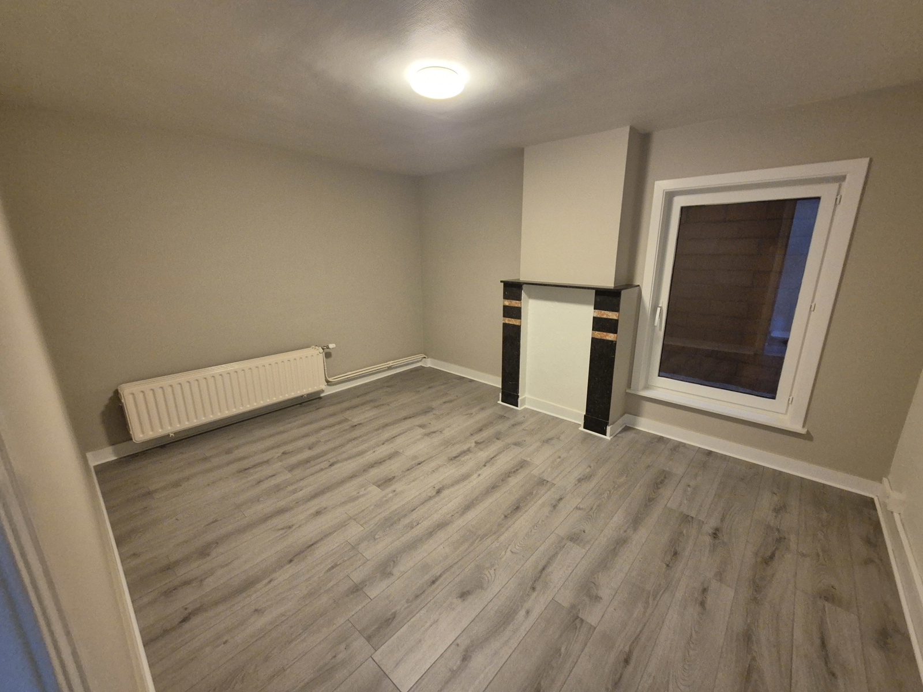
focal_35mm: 13
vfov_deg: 89.9
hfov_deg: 106.2
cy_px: 346
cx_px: 462
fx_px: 347
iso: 800
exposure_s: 1/50
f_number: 2.2
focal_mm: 2.2
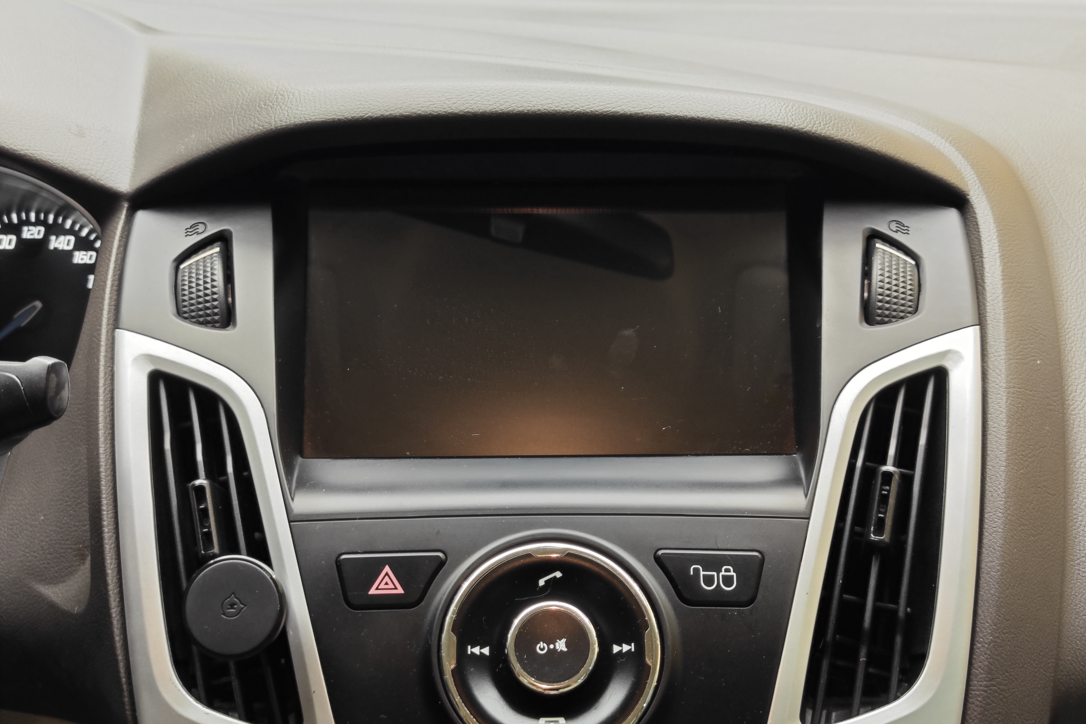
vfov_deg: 28.1
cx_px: 544
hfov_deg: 41.1
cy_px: 398
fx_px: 1448
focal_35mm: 48
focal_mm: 8.7
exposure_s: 1/25.9
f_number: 1.9
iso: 640
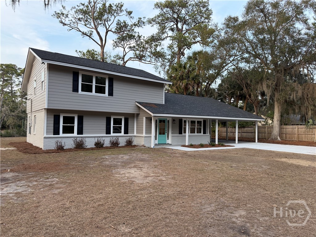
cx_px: 158
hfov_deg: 71.6
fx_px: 219
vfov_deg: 56.8
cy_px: 118
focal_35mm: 24
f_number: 1.78
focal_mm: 6.76
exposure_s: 1/190
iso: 100
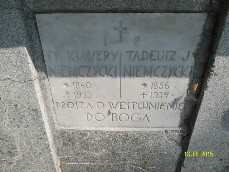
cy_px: 86
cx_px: 114
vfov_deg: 56.8
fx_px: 159
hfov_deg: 71.6
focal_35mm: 24
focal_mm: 5.2
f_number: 4.4
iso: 80
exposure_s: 1/500
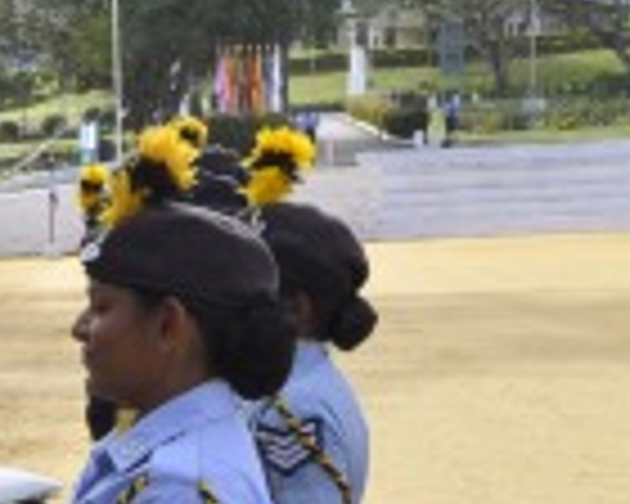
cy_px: 666
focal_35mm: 145
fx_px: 2704
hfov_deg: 12.5
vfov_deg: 10.4
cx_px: -387
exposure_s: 1/100
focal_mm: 24
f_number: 10
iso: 200
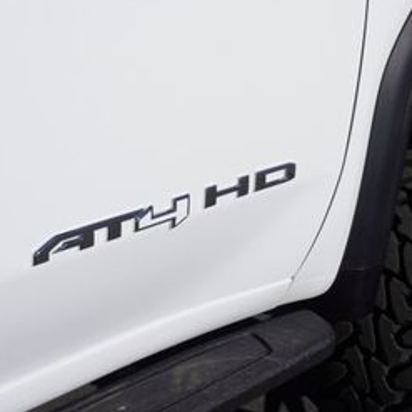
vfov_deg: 25.9
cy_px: 132
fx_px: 889
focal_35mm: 66
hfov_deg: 26.1
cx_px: 244
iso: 100
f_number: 10
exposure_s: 1/400
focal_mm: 20
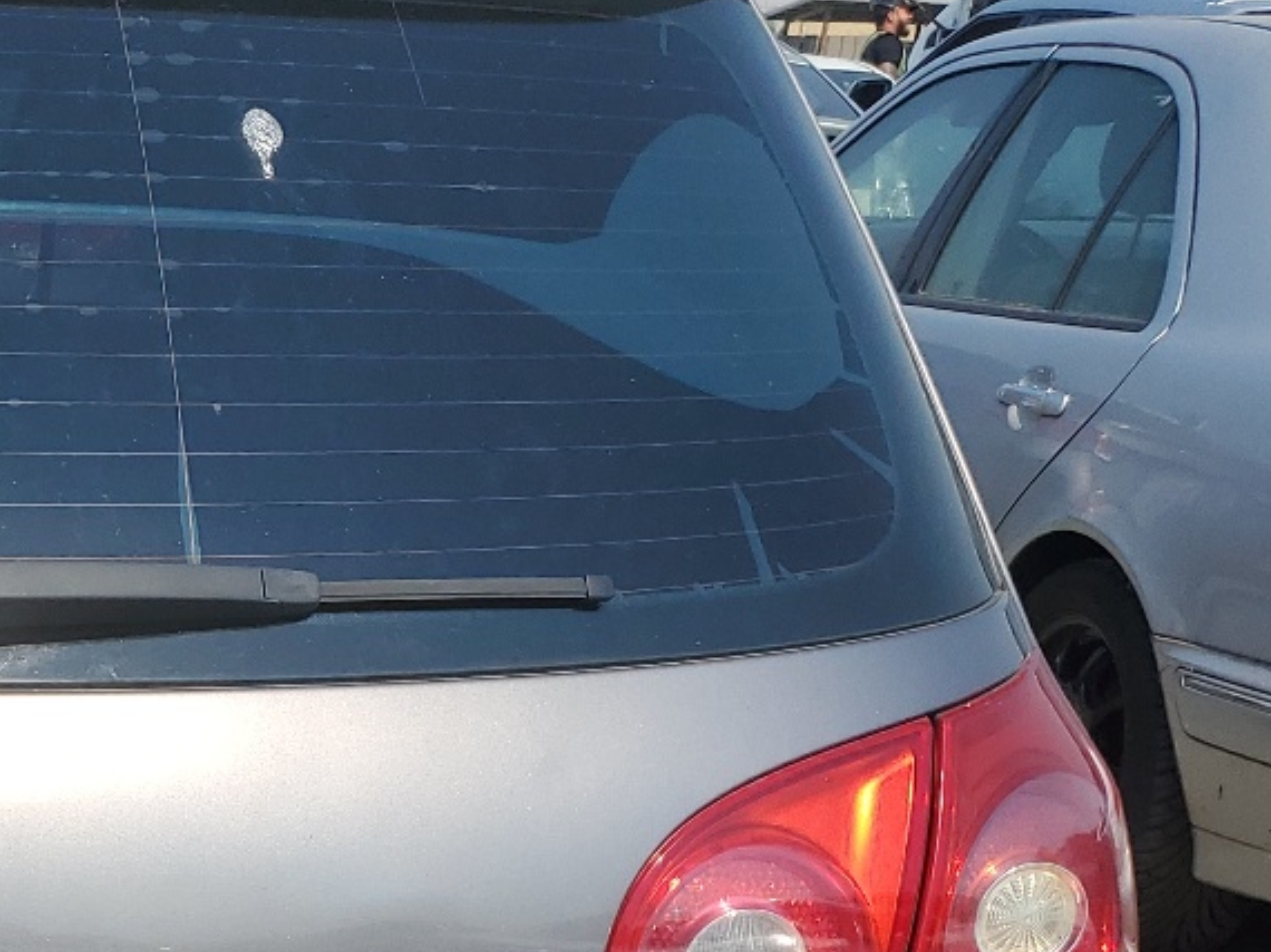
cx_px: -288
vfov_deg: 19.2
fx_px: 2679
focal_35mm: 73
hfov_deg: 24.1
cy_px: 1090
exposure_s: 1/3333
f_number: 1.5
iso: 50
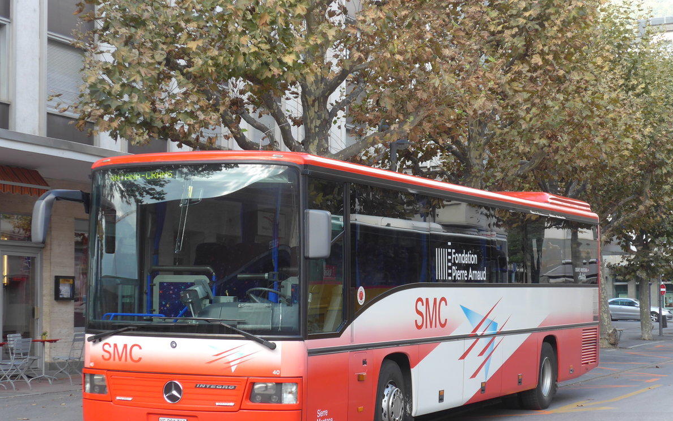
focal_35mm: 75
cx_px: 340
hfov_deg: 27.5
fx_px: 1376
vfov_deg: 17.4
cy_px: 237
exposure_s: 1/200
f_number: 4.1
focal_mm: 14.2
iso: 160
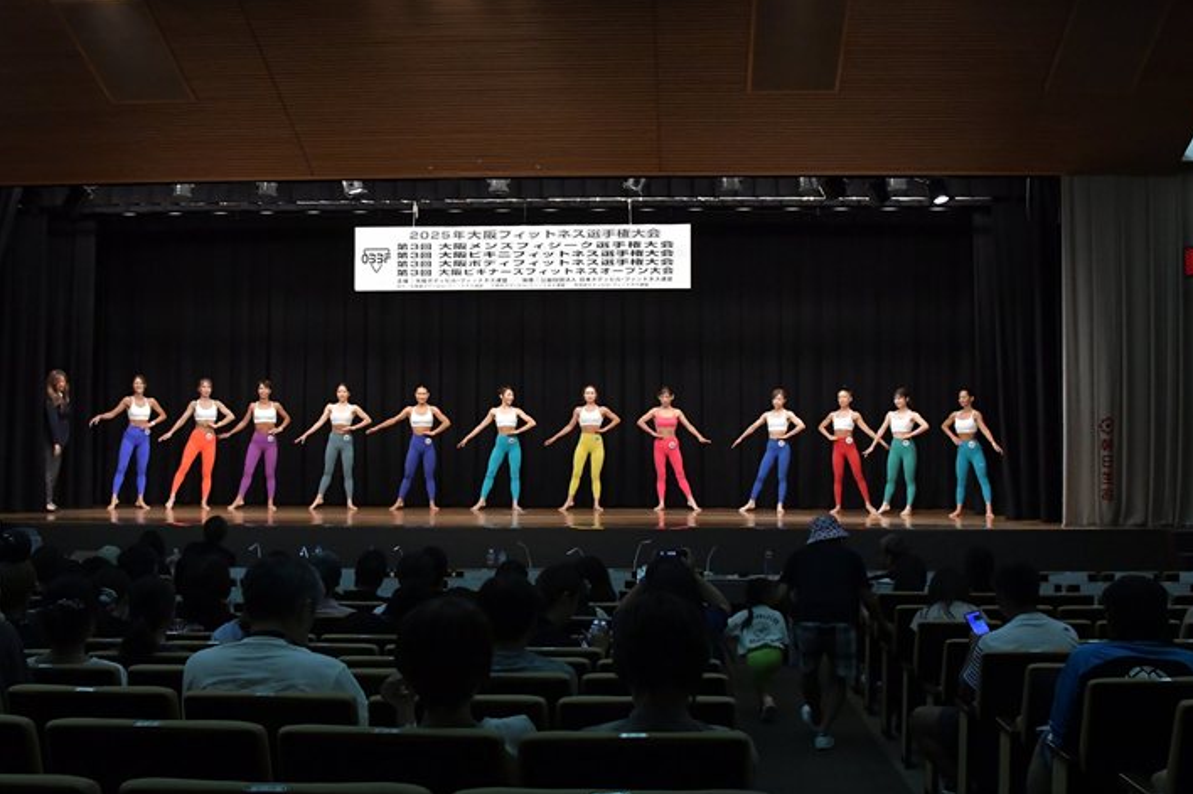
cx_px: 597
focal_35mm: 46
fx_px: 1523
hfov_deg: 42.8
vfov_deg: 29.2
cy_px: 373
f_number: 5.6
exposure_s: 1/400
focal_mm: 28
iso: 5000
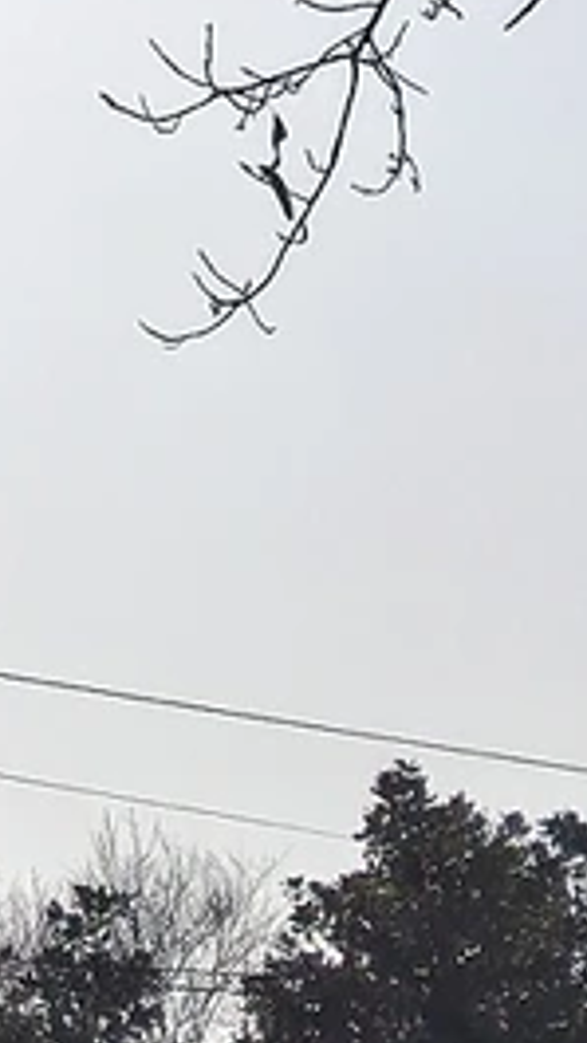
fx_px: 6726
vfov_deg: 8.3
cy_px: -1256
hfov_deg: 4.9
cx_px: -827
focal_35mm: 243
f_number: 1.9
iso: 50
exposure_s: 1/11111
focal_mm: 5.52
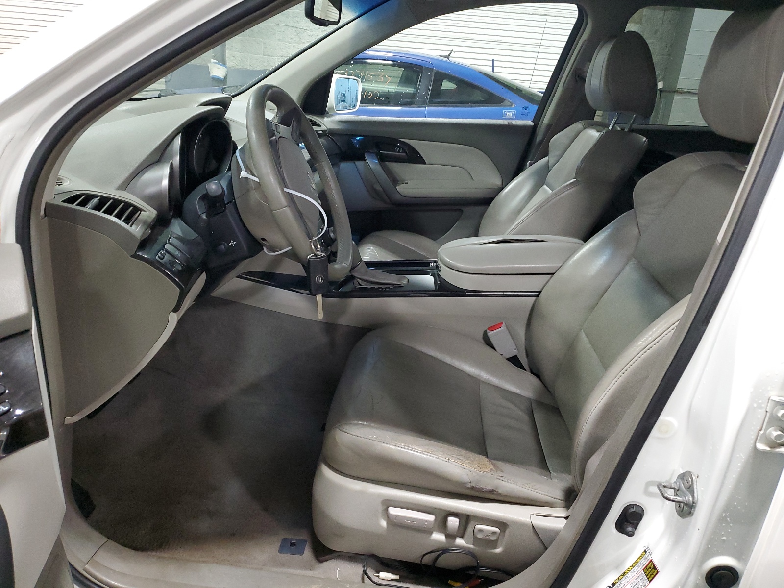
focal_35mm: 26
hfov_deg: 67.3
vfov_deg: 53.1
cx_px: 392
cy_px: 294
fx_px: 589
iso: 301
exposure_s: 1/60.2
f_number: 1.5
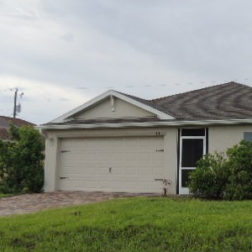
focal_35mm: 66
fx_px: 544
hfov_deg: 25.7
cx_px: 199
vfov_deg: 26.1
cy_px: 120
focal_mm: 6.2
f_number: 3.3
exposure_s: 1/500
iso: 100
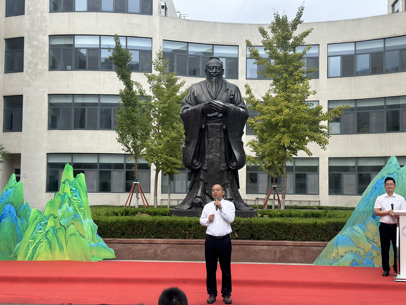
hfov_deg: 39.7
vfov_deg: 30.3
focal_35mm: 48
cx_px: 203
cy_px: 152
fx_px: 563
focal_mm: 6.86
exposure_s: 1/1783
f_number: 1.78
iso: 80
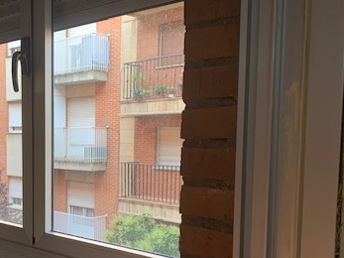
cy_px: 181
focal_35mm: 48
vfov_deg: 29.9
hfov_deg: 38.3
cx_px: 72
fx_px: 477
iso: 80
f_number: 1.8
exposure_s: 1/100
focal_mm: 4.25
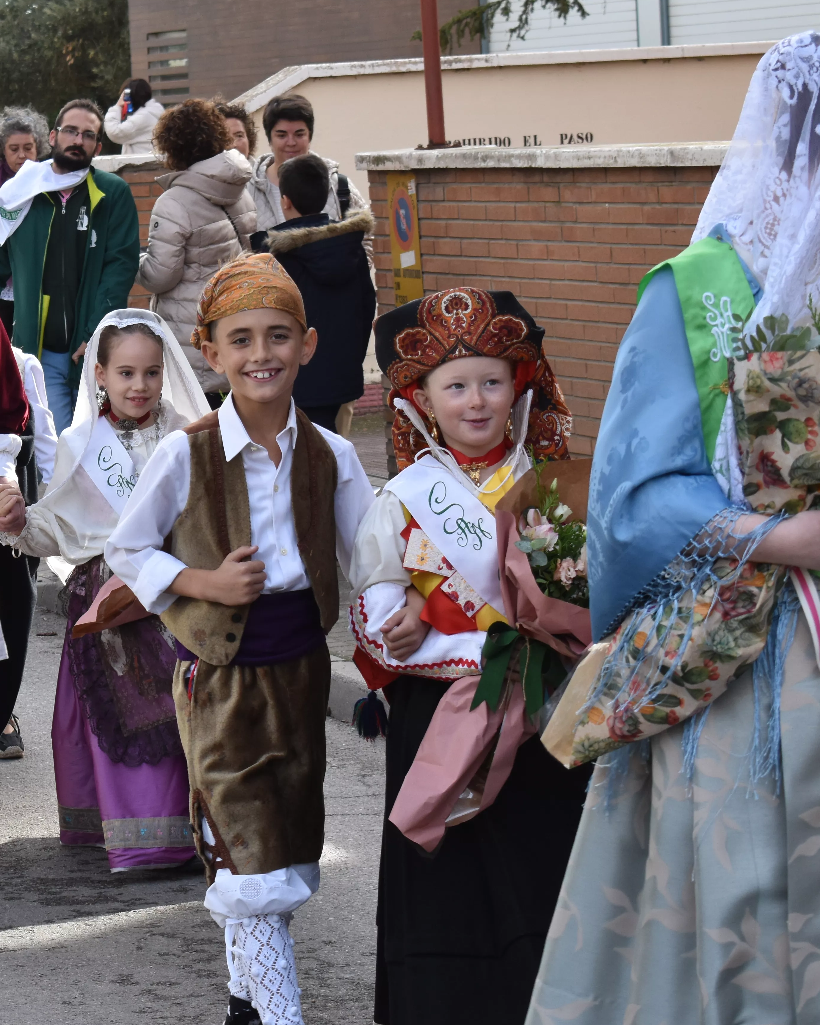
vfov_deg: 14.3
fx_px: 4090
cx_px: -28
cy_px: 434
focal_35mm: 135
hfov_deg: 11.3
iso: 400
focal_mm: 55
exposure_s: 1/250
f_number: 8
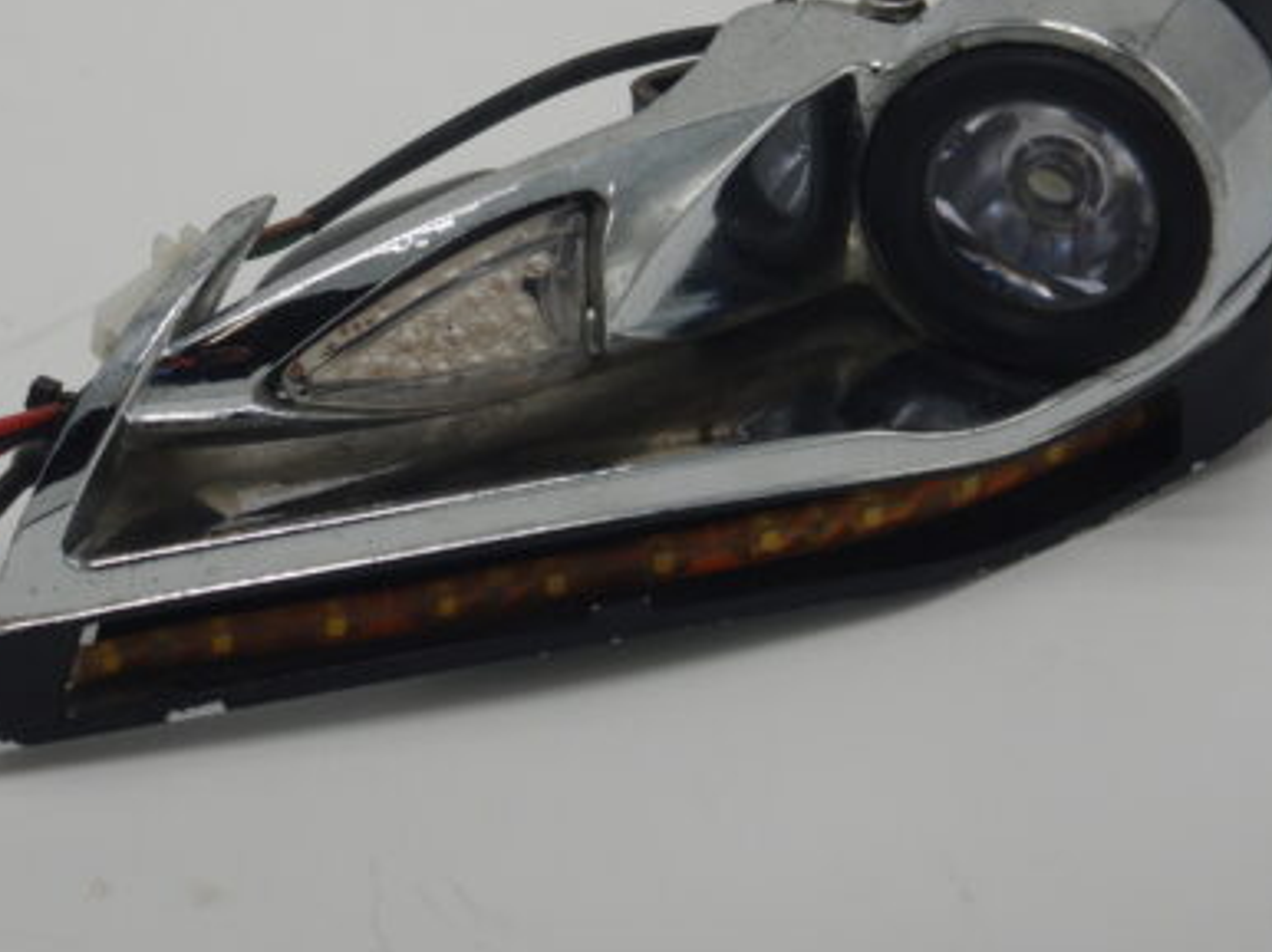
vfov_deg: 9.4
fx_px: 5766
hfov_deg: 12.6
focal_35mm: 157
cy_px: 247
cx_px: 514
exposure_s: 1/160
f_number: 4.8
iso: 125
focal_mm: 18.1
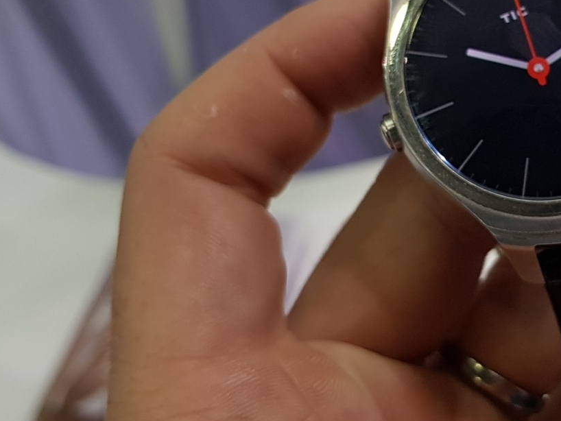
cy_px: 91
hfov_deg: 30.1
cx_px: 519
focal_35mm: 61
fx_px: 989
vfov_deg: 23.7
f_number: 1.7
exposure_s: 1/100
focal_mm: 4.2
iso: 80
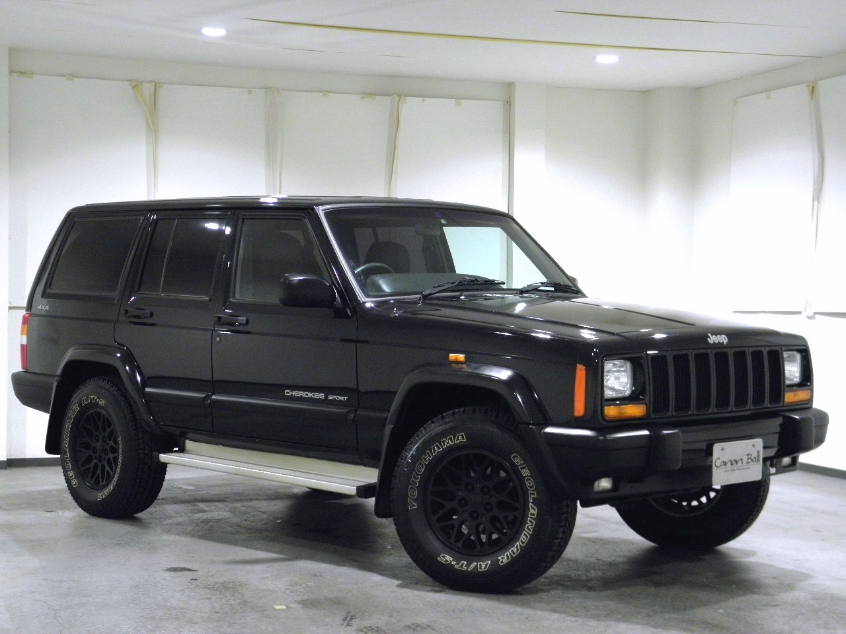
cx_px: 423
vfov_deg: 24.8
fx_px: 1442
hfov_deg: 32.7
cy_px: 317
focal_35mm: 59
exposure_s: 1/10
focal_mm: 10.6
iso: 200
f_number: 4.1
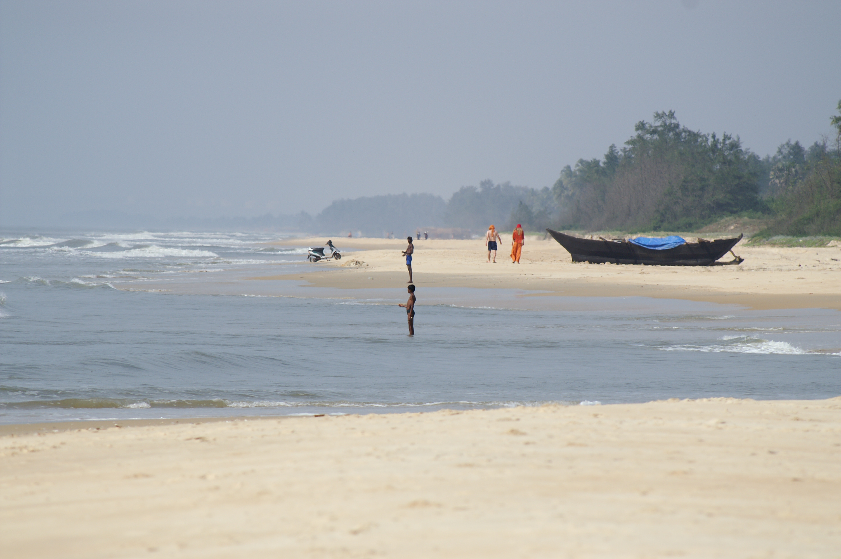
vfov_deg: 3.0
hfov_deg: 4.6
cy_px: 280
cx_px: 420
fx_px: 10503
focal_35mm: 450
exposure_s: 1/1250
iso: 200
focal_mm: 300
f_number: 8
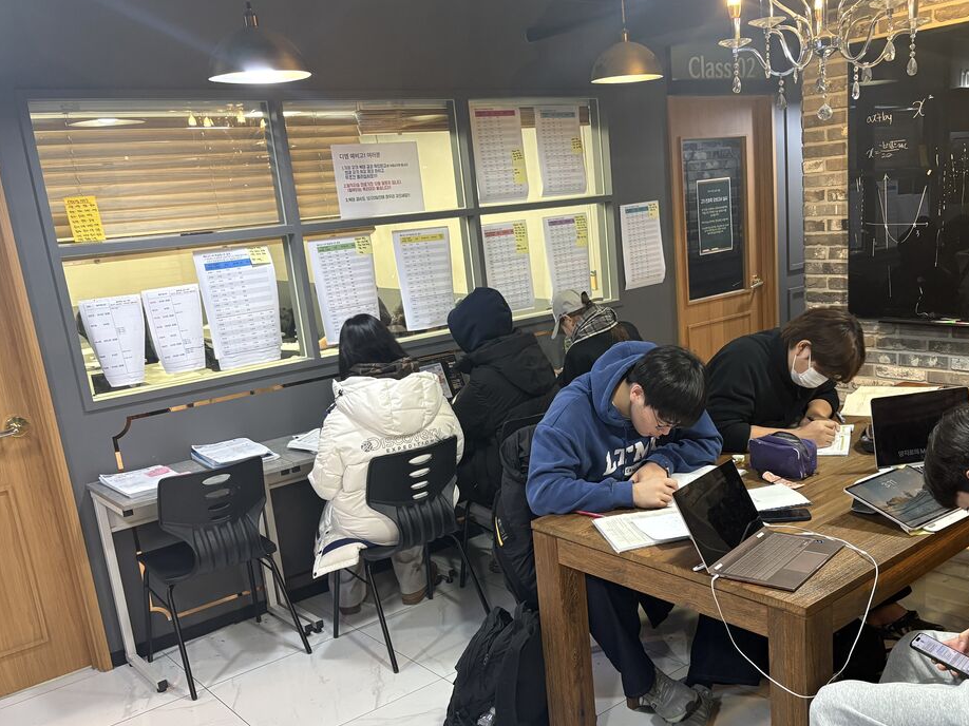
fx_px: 952
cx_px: 580
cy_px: 441
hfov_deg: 53.6
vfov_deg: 41.6
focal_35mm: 34
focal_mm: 5.96
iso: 200
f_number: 1.6
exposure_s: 1/60
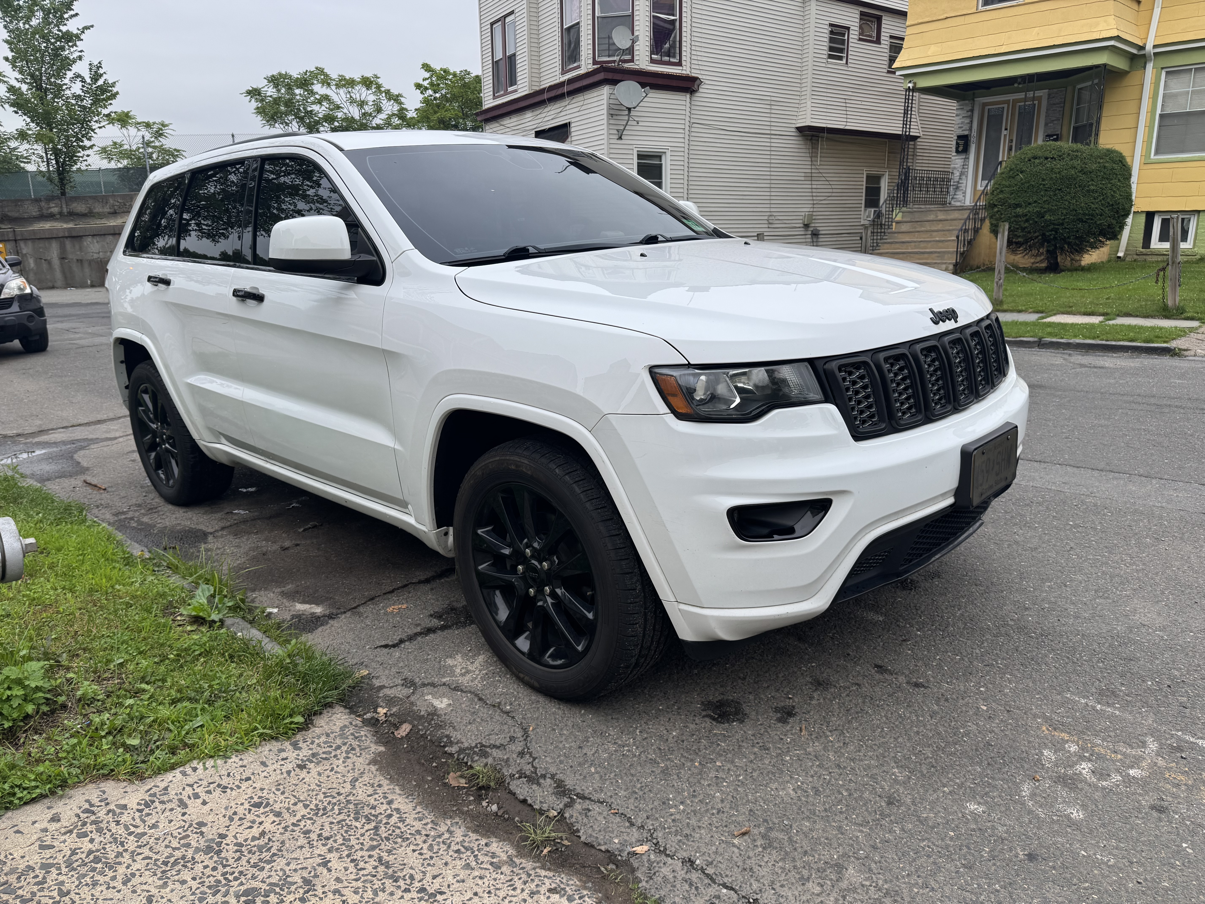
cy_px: 452
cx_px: 602
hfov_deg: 71.6
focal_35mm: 24
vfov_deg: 56.8
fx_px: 835
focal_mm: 6.76
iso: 64
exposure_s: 1/153
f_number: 1.78
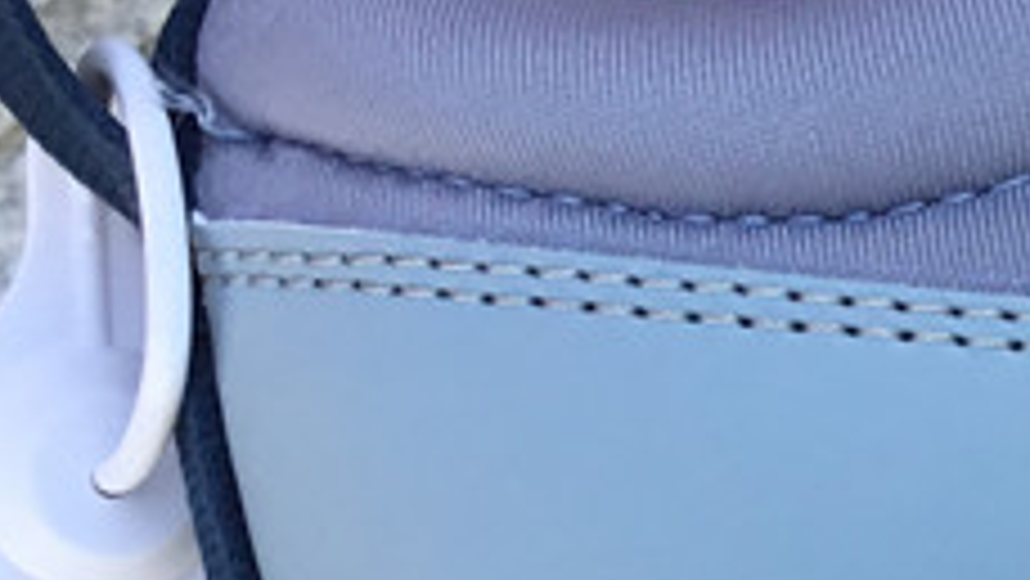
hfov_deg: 15.2
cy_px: 857
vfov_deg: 8.9
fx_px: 3634
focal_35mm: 133
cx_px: 1435
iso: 25
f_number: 2.4
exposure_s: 1/288
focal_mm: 3.3
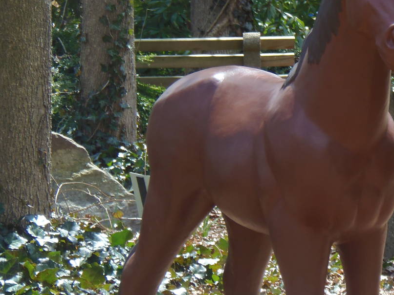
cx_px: 312
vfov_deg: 5.5
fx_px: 3072
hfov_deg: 7.3
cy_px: 97
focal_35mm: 270
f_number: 4.7
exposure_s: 1/160
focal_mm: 25.2
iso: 64
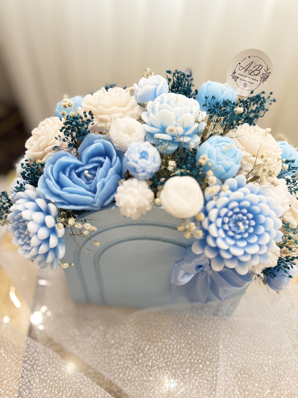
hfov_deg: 56.8
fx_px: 275
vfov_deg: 71.6
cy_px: 199
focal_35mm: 24
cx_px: 149
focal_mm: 6.76
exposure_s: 1/50
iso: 200
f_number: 1.78
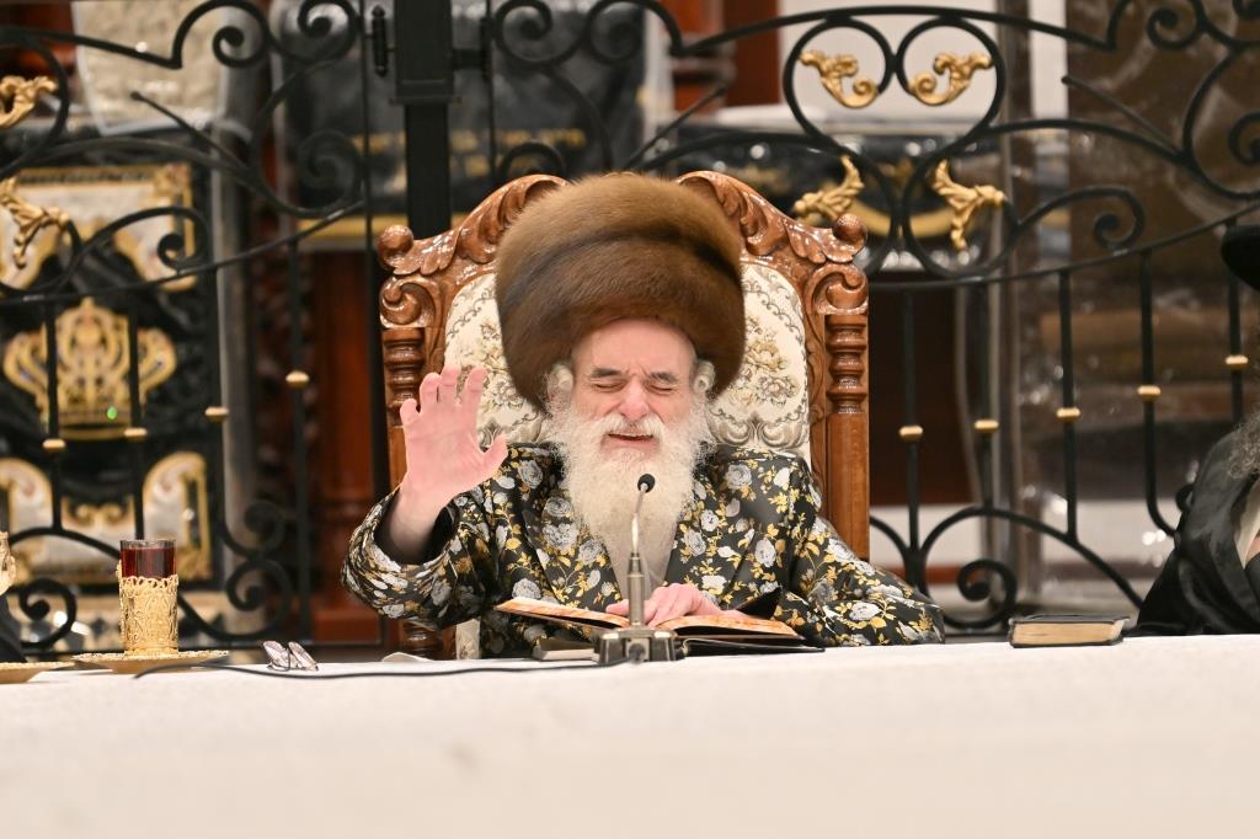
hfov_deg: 6.9
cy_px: 420
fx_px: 10496
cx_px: 630
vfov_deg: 4.6
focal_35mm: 300
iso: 320
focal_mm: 200
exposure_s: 1/640
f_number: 2.8
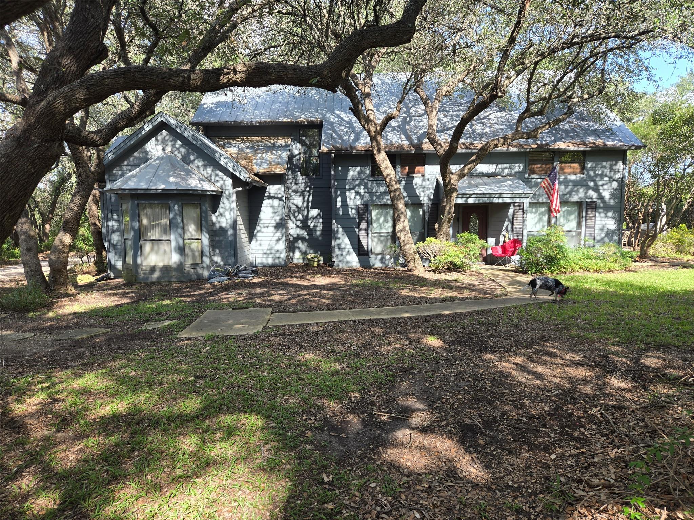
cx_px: 347
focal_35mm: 23
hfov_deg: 73.9
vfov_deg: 58.9
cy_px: 260
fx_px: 461
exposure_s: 1/221
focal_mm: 5.4
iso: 25
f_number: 1.8
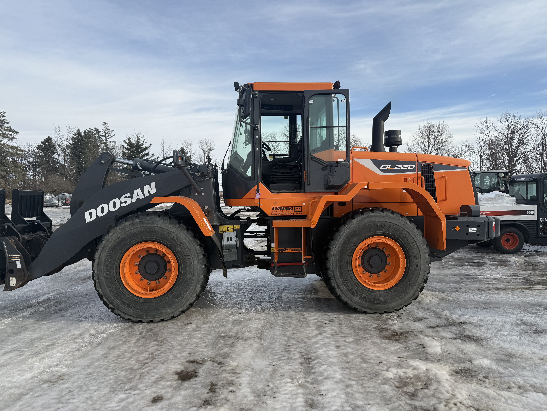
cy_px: 206
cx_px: 274
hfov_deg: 71.6
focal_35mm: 24
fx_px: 379
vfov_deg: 56.8
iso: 80
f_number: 1.78
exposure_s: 1/3584
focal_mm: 6.76
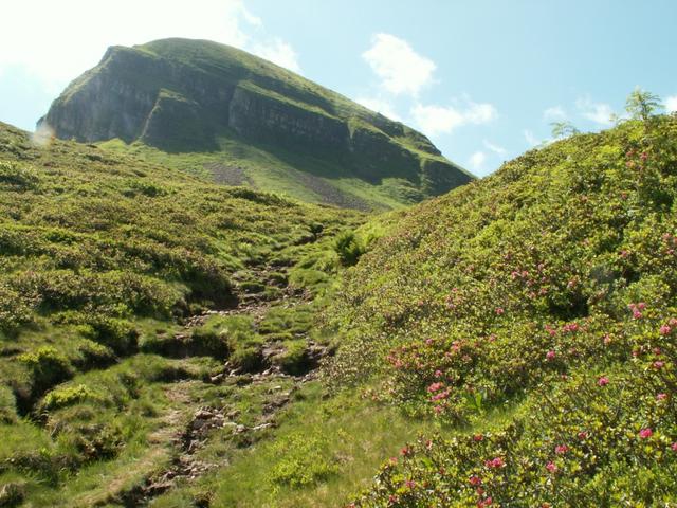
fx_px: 685
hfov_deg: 52.6
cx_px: 338
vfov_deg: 40.7
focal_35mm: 35
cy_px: 254
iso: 50
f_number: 8
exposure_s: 1/60
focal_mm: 5.86
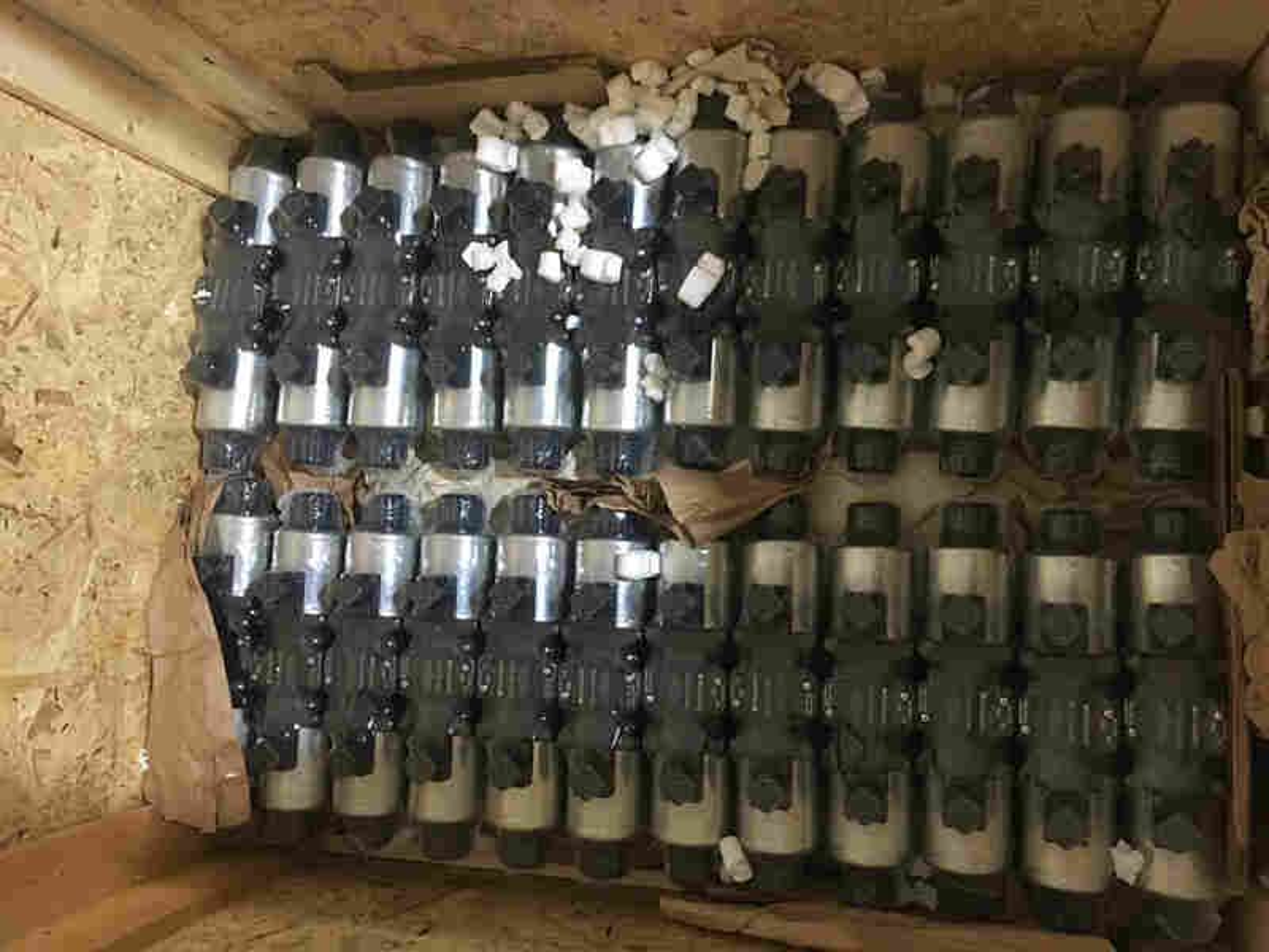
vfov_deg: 48.2
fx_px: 1063
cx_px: 634
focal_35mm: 29
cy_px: 476
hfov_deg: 61.7
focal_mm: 4.15
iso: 320
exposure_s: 1/17
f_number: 2.2
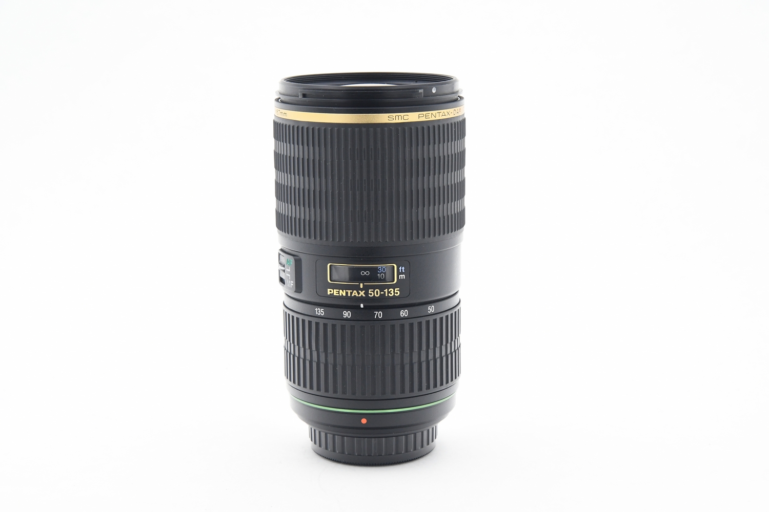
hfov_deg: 27.0
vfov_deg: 18.2
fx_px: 1602
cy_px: 256
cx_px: 384
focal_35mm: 75
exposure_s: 1/100
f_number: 8
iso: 1250
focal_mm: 50
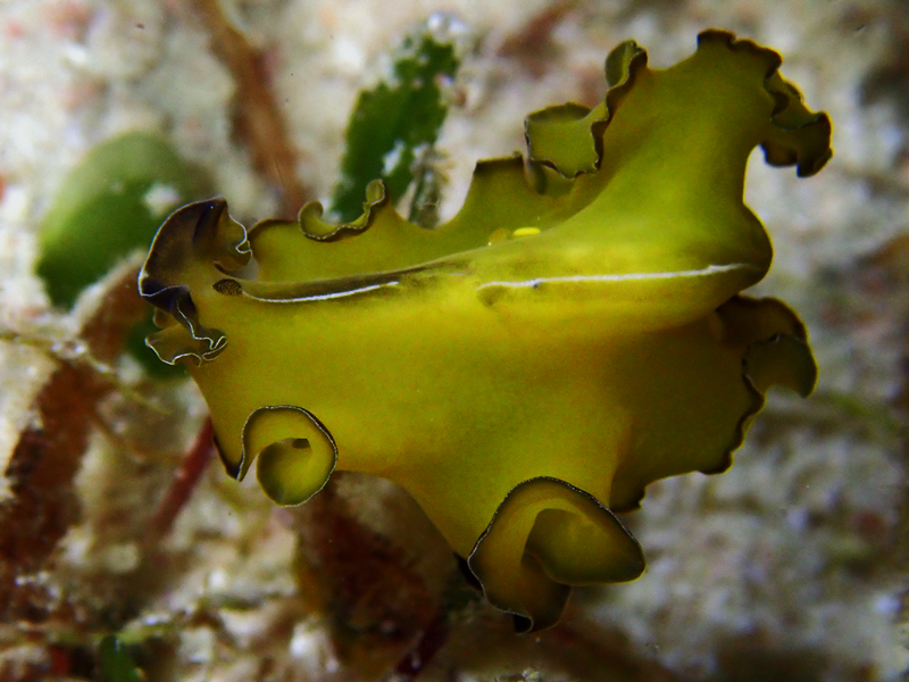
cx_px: 454
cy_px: 341
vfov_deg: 14.8
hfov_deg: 19.6
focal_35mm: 100
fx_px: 2626
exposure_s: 1/200
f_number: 6.3
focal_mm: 18
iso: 200
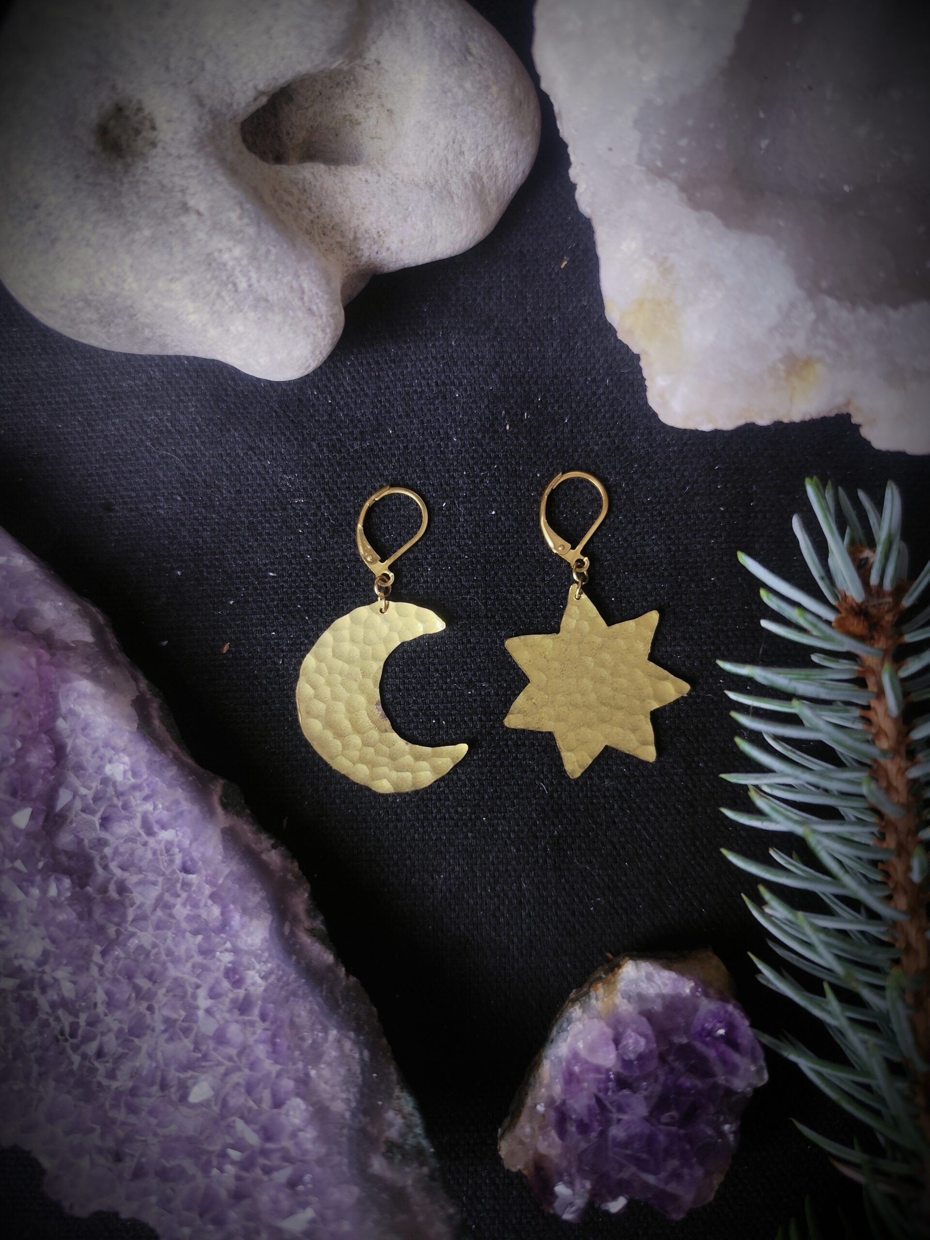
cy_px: 620
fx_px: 824
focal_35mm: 23
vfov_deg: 73.9
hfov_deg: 58.9
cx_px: 465
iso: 200
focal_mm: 6.19
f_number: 1.65
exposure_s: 1/50
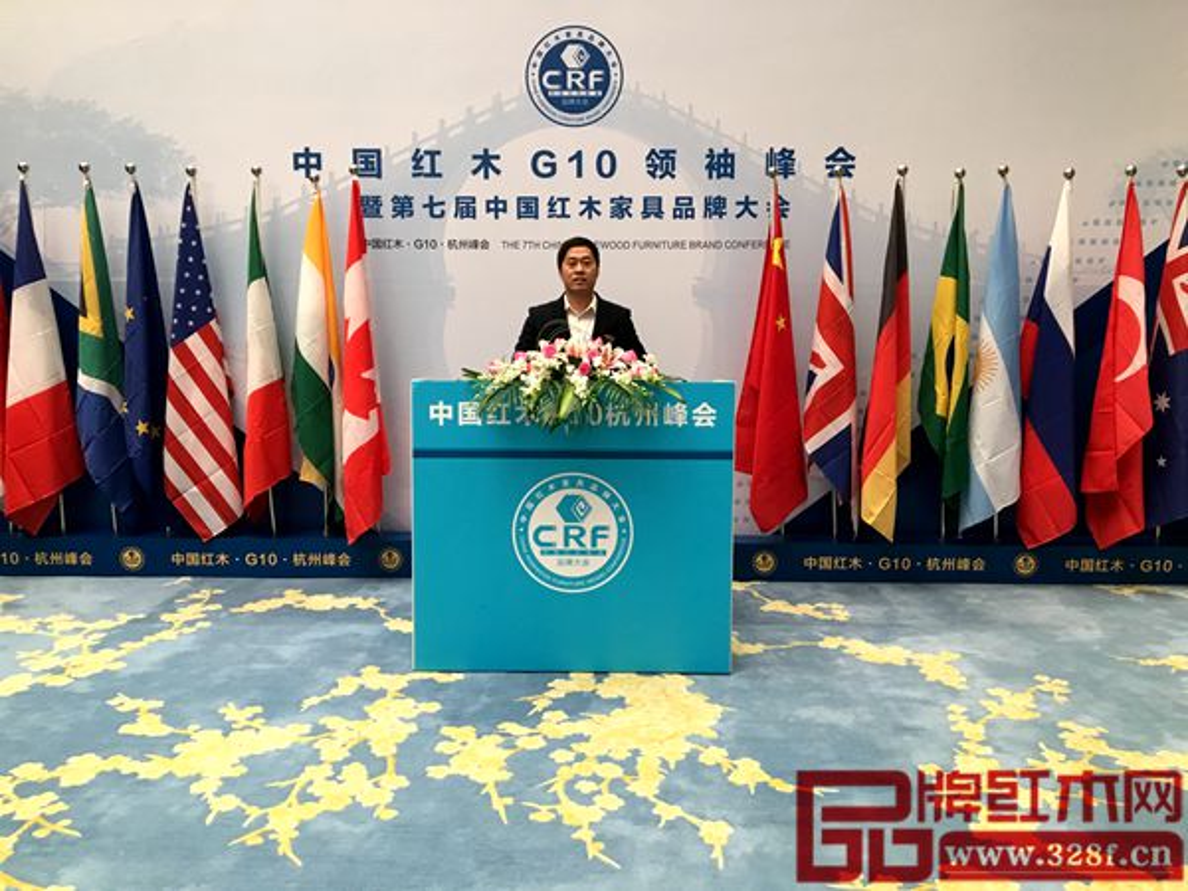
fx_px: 995
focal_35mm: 29
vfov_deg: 48.2
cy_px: 446
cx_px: 594
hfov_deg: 61.7
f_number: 2.2
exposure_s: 1/33
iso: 100
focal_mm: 4.15
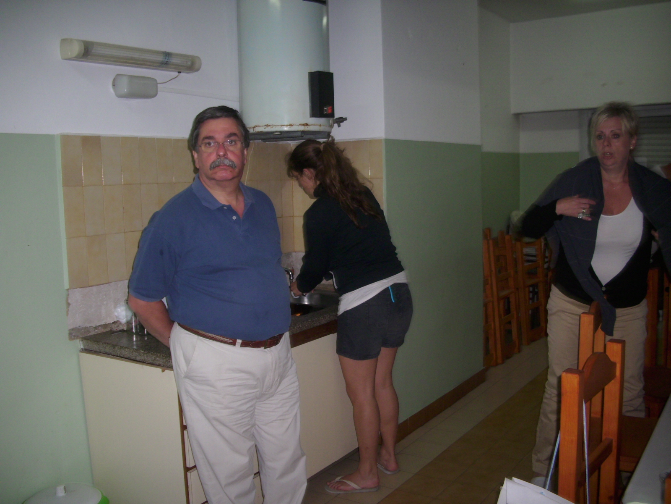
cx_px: 336
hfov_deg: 58.4
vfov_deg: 45.4
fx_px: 601
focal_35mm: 31
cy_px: 252
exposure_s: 1/30
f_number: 2.8
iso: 100
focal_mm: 6.2
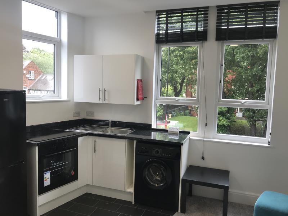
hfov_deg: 63.4
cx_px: 144
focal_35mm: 28
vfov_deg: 49.7
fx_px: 233
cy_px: 108
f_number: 1.8
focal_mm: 3.99
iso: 20
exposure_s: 1/50
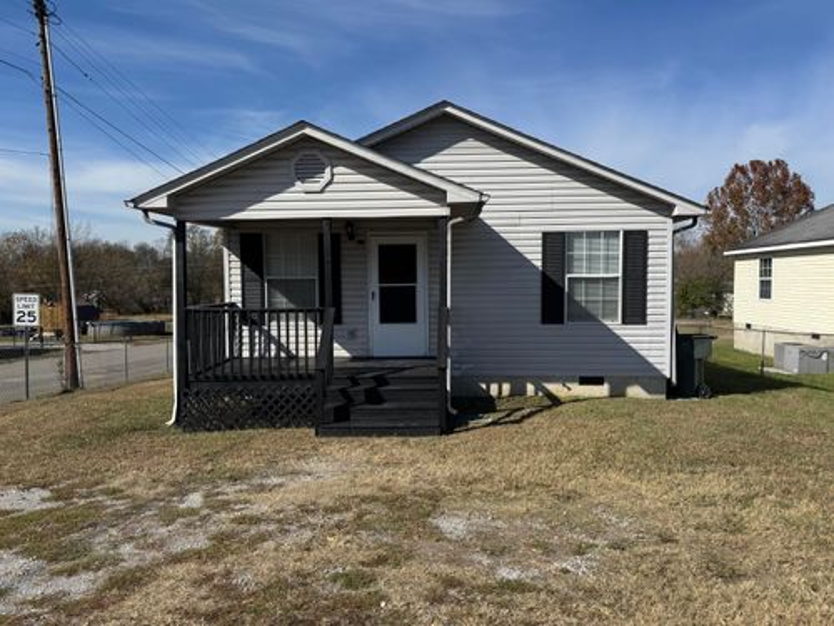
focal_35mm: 24
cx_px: 417
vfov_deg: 56.8
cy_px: 313
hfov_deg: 71.6
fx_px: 578
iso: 80
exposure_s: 1/5814
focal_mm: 6.76
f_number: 1.78
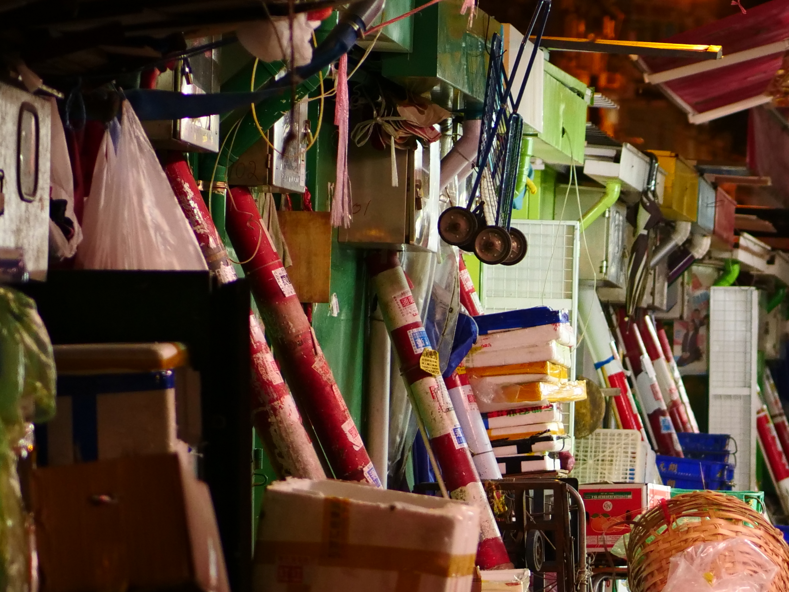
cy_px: 522
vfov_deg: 6.6
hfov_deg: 8.7
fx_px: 5129
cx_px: 943
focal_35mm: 225
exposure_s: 1/125
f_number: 1.2
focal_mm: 43
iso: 800
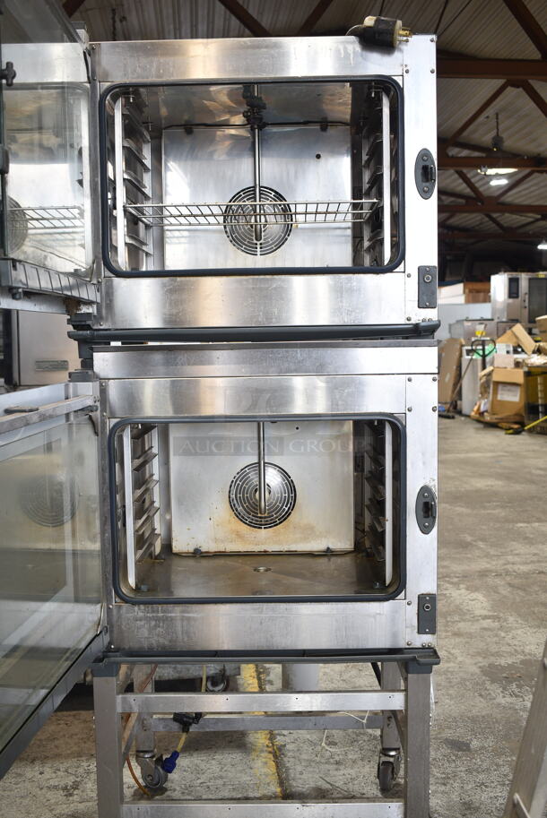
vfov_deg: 49.5
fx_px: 887
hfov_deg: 34.3
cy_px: 409
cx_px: 274
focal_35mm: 39
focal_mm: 26
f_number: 4
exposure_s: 1/40
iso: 220
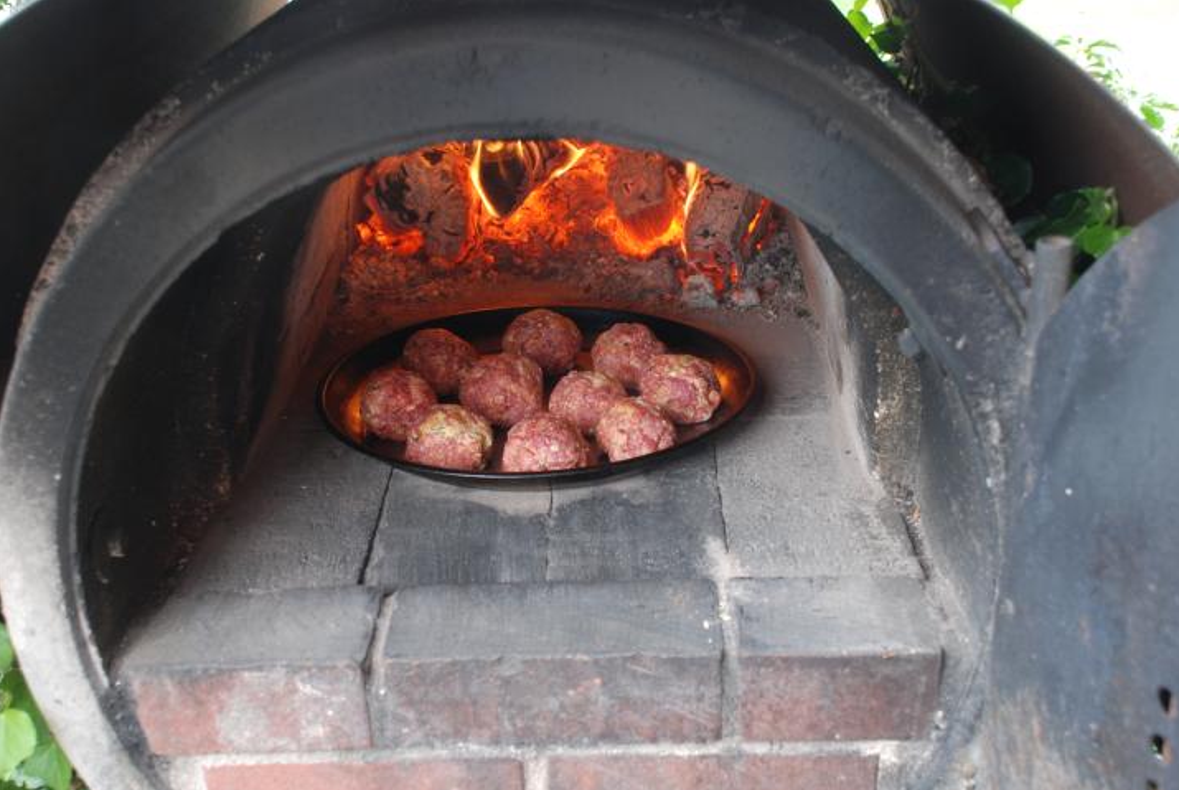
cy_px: 440
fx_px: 1541
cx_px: 551
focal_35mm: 47
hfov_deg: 41.8
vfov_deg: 28.7
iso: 400
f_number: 4
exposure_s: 1/30
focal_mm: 28
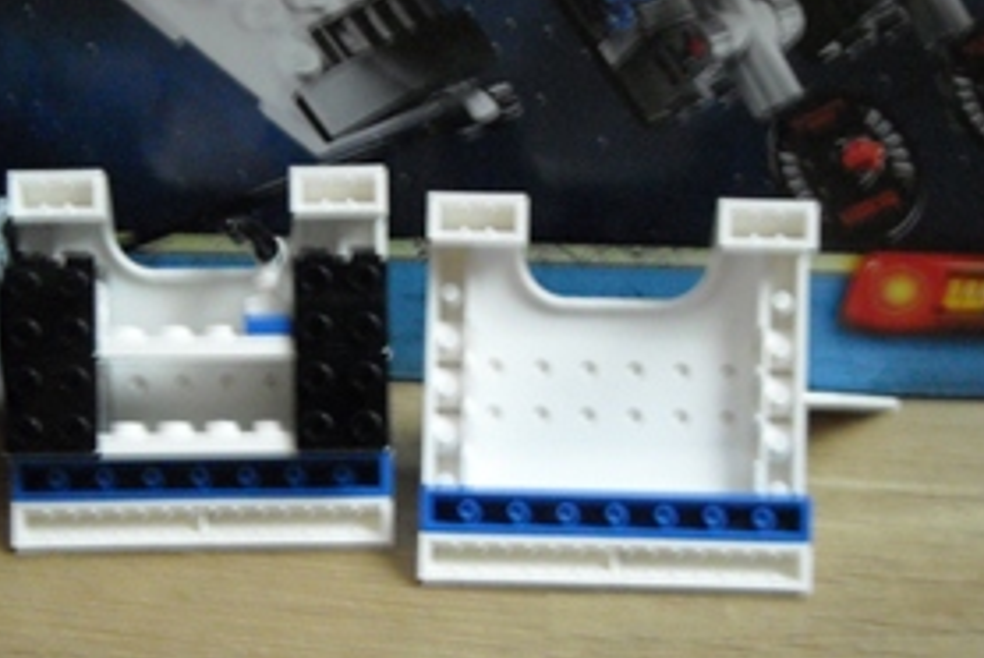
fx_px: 2244
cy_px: 361
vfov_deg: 16.7
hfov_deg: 24.7
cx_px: 375
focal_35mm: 82
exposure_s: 1/8
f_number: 3.2
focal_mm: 7.92
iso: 496
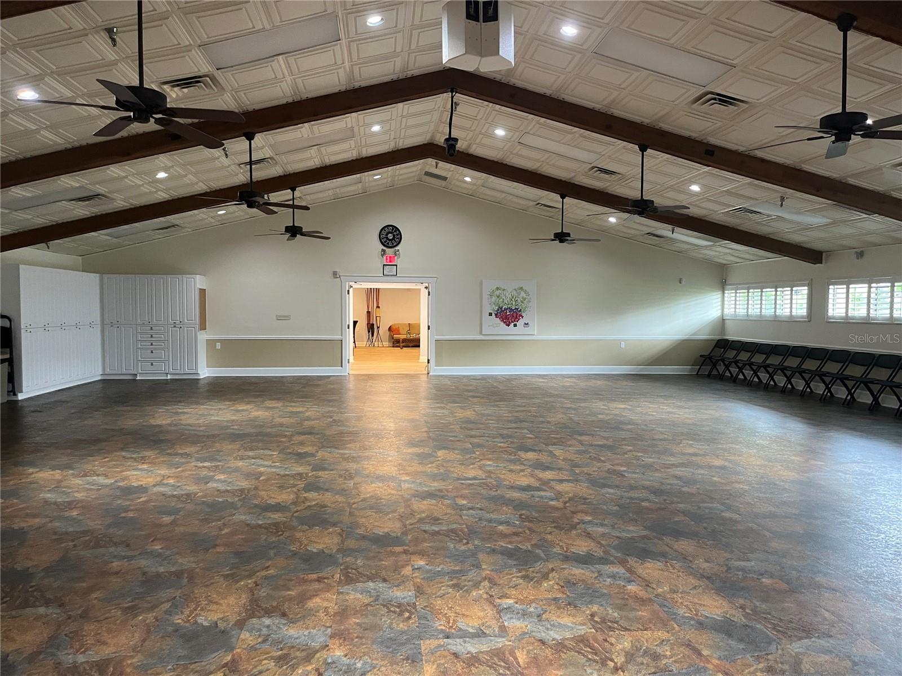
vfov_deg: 53.1
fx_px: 677
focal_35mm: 26
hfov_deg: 67.3
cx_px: 451
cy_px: 338
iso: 320
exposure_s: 1/60
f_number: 1.6
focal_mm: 5.1
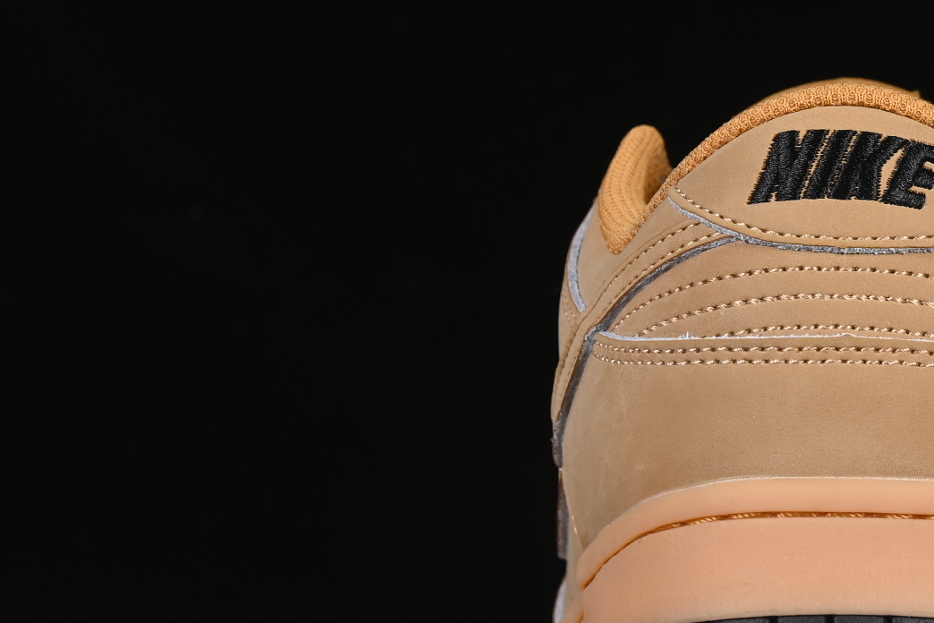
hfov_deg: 10.1
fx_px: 5188
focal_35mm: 200
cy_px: 173
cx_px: 1083
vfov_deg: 6.9
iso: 160
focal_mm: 50
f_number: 7.1
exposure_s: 1/80
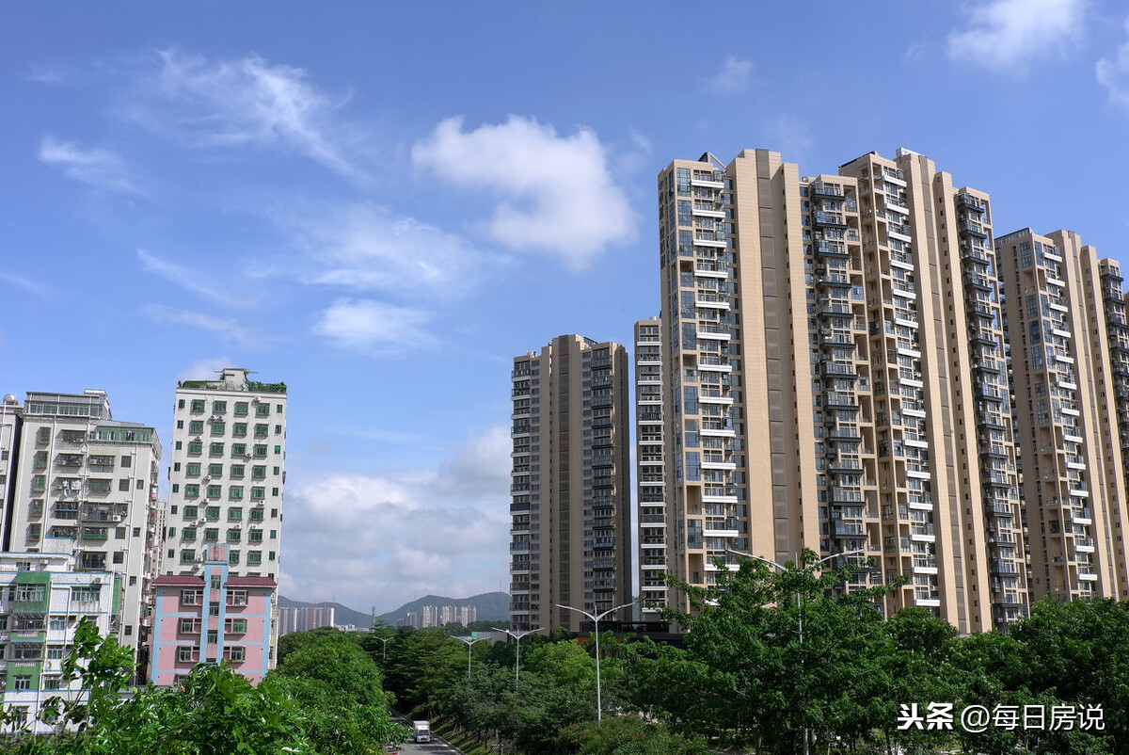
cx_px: 564
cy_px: 378
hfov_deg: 53.1
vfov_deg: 36.9
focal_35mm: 36
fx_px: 1130
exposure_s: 1/125
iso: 100
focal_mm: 24
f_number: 12
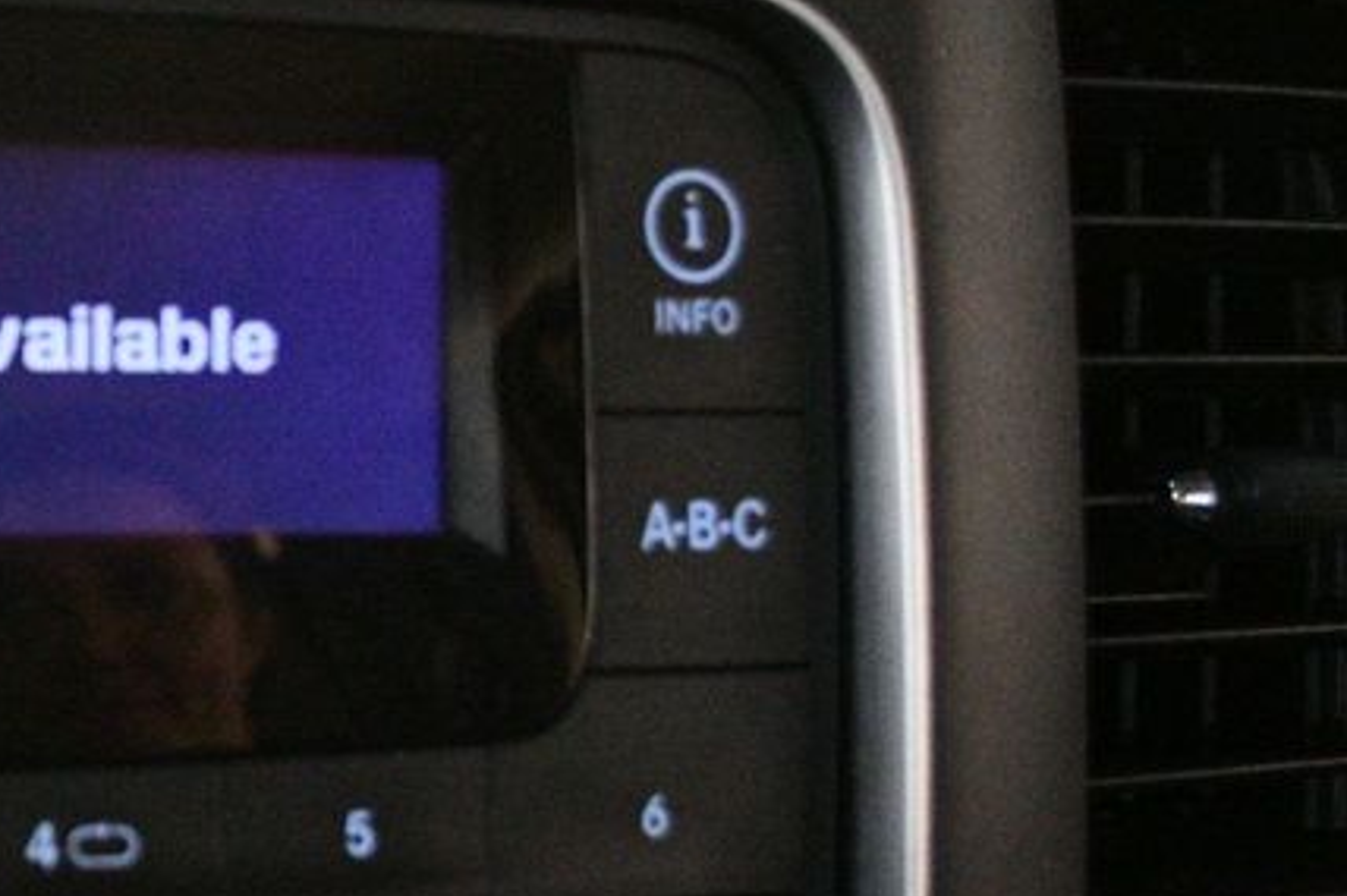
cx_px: -201
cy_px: 578
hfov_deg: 23.8
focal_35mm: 79
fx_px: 2955
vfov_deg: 17.2
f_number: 4
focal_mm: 22
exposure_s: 1/60
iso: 5600
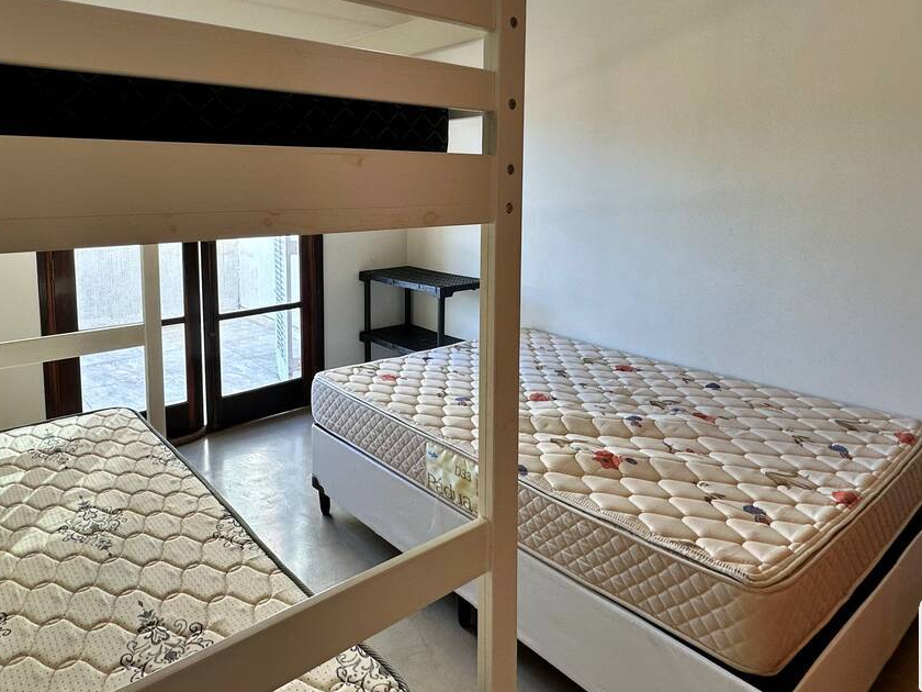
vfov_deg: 55.8
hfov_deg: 71.5
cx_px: 426
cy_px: 238
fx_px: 639
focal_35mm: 24
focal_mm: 2.22
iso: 100
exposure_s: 1/120
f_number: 2.2
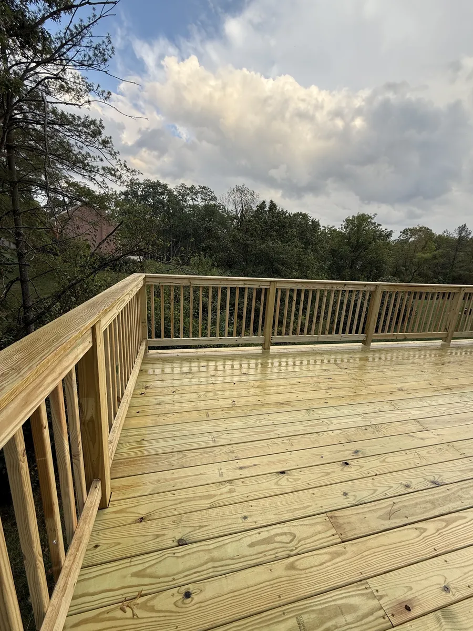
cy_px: 316
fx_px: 255
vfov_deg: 102.1
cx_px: 236
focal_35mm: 14
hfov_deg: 85.7
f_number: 2.2
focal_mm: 2.22
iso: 50
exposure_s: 1/268
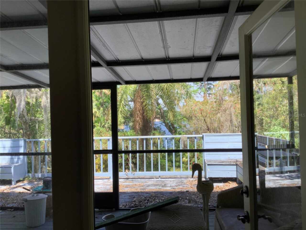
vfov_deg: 45.4
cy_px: 115
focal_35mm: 31
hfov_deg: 58.4
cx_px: 153
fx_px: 274
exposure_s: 1/157
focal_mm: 3.3
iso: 25
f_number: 2.4
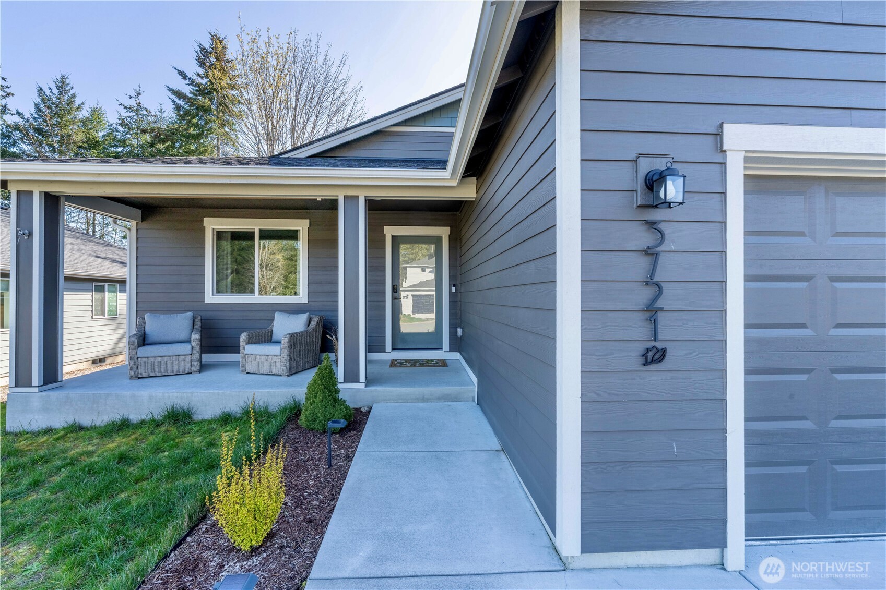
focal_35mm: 14
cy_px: 295
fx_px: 344
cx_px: 443
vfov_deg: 81.2
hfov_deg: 104.3
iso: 320
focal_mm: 14
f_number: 11
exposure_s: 1/500
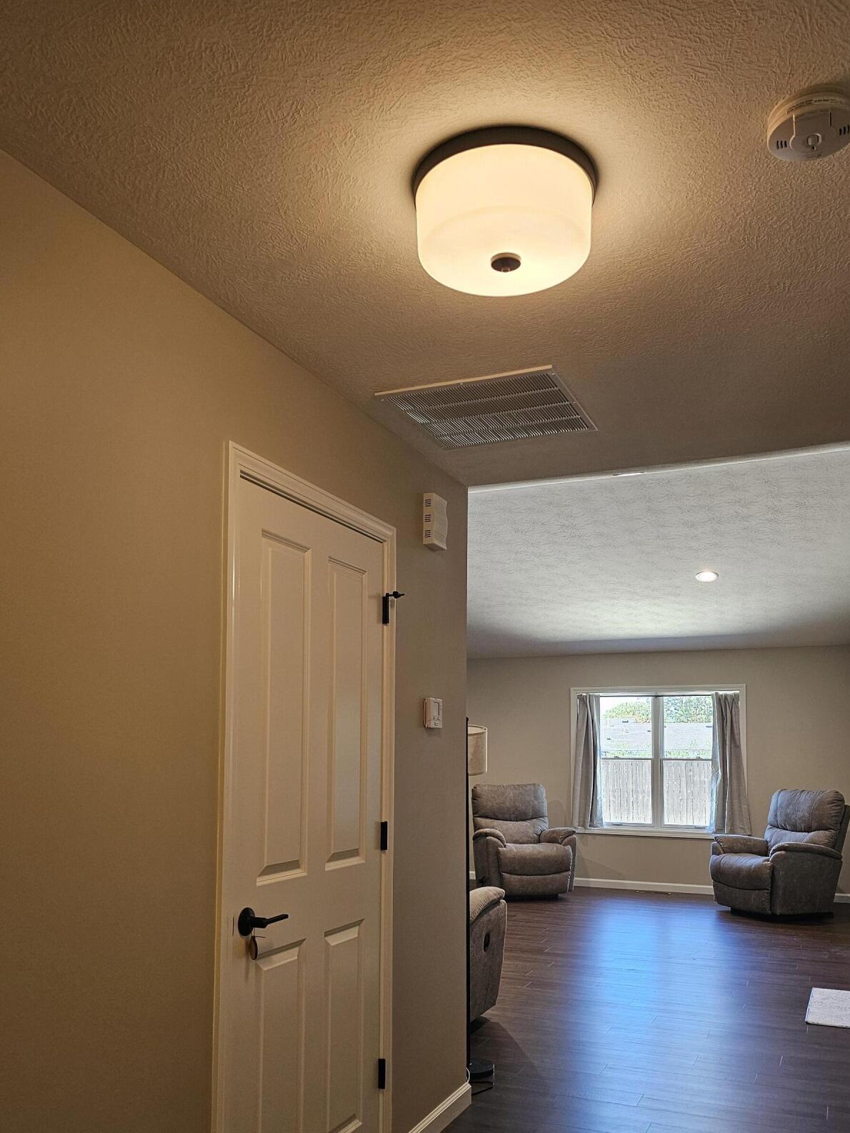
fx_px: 949
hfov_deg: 48.2
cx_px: 444
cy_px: 704
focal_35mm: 29
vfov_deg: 60.9
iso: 200
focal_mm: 6.3
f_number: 1.7
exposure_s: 1/120
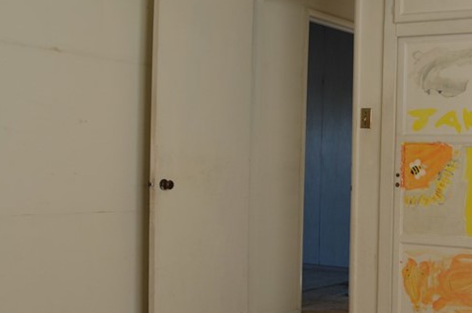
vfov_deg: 23.3
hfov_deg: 32.2
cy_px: 170
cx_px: 455
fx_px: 759
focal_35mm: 58
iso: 400
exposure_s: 1/100
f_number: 5
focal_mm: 18
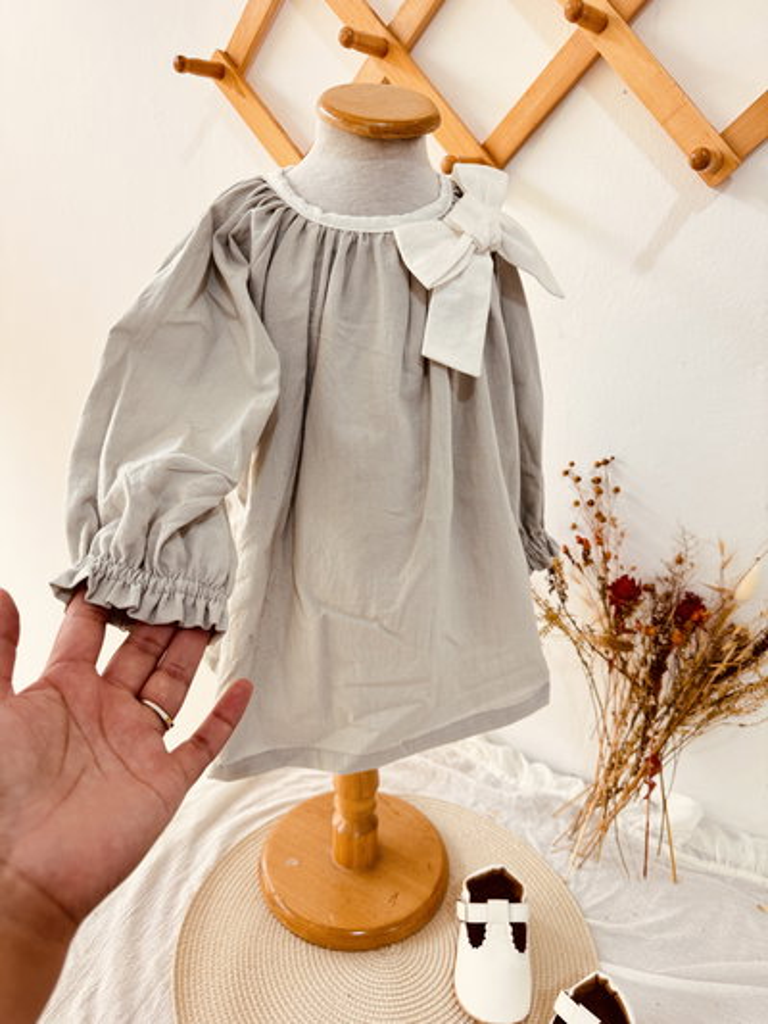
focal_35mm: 24
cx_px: 384
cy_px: 512
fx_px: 710
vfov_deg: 71.6
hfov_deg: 56.8
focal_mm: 6.76
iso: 100
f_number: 1.78
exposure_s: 1/50
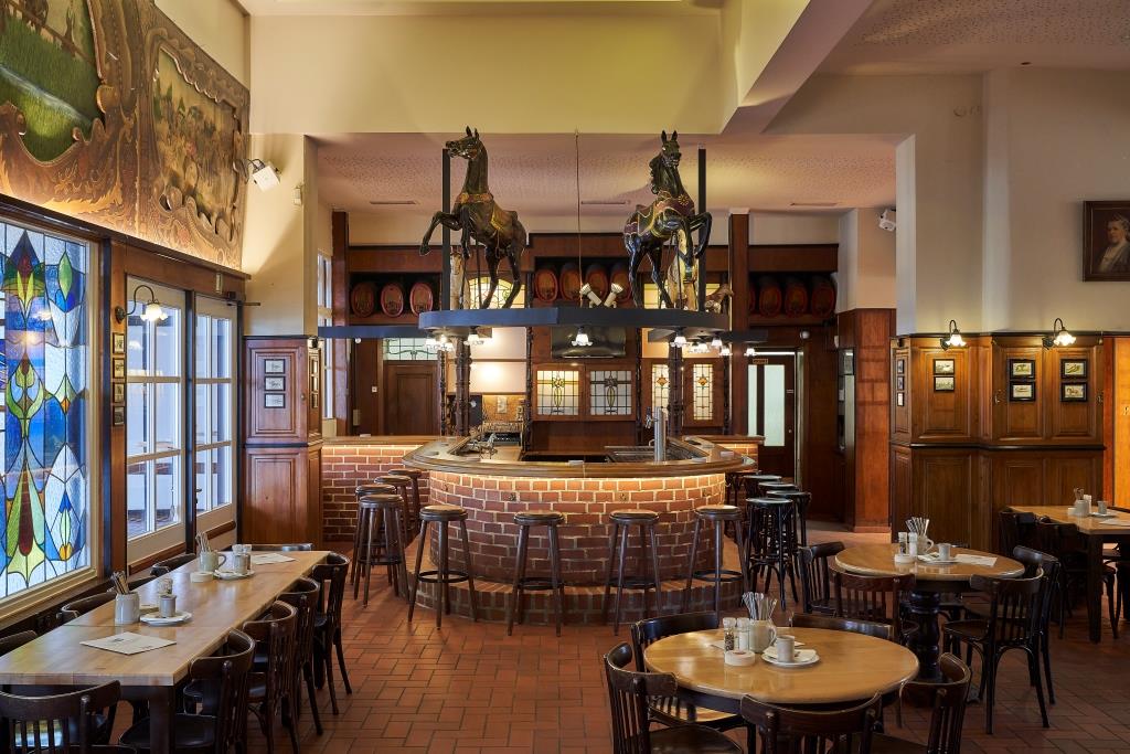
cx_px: 565
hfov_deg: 54.4
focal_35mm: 35
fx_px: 1099
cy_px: 377
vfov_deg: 37.9
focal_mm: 35
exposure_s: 1/10
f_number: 6.3
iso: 500
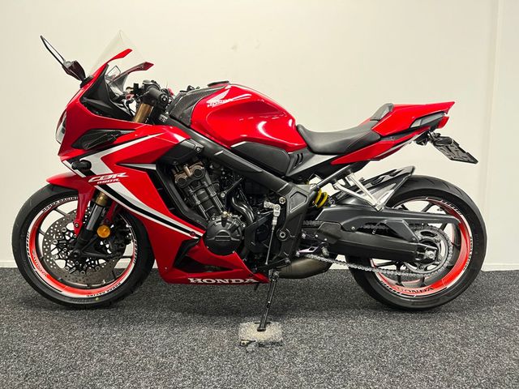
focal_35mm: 26
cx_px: 260
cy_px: 194
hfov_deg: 67.3
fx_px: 390
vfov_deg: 53.1
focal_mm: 5.1
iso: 500
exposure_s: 1/33
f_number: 1.6
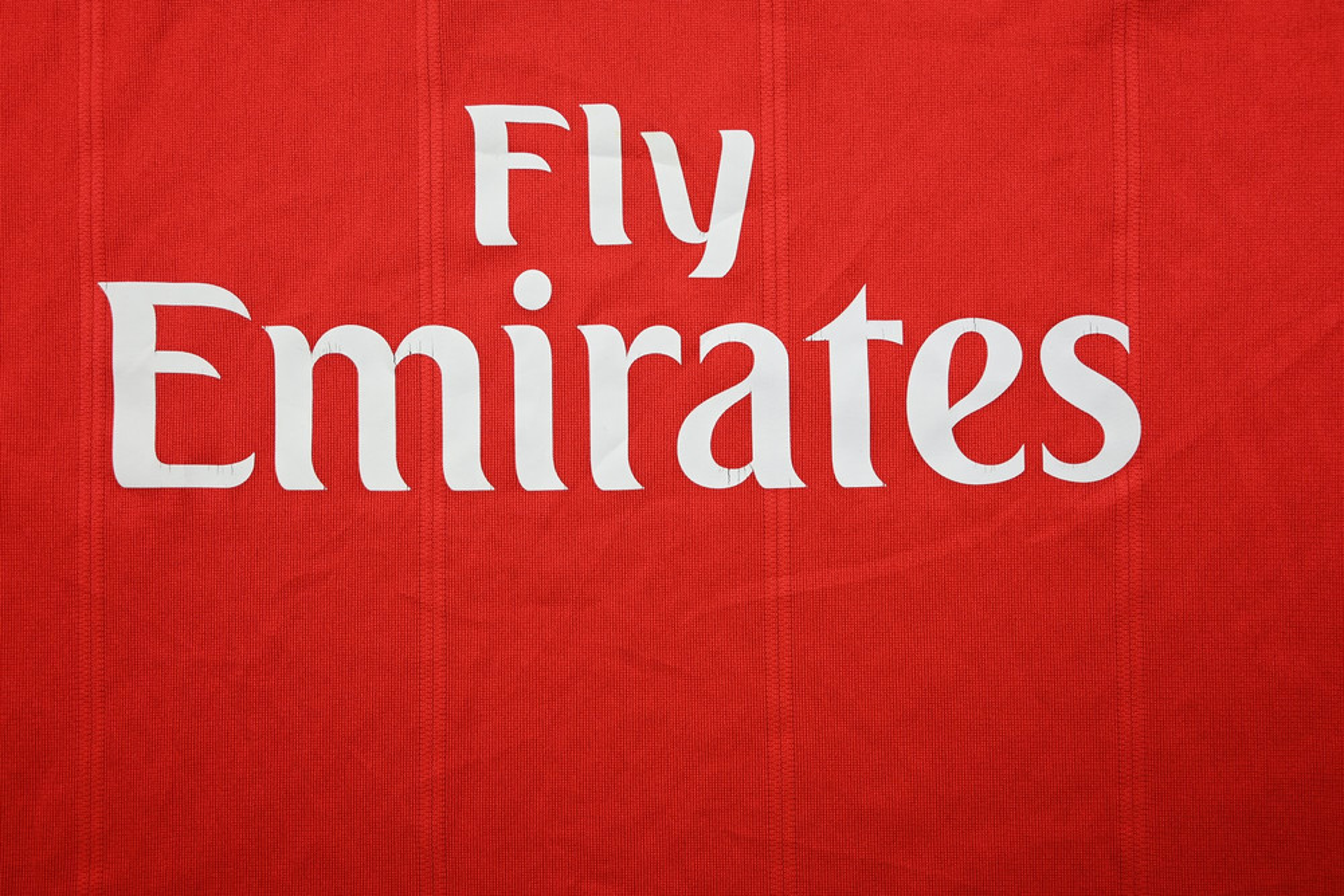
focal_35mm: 30
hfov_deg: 62.8
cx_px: 672
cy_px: 448
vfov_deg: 44.3
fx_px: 1102
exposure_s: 1/125
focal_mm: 29.5
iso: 200
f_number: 5
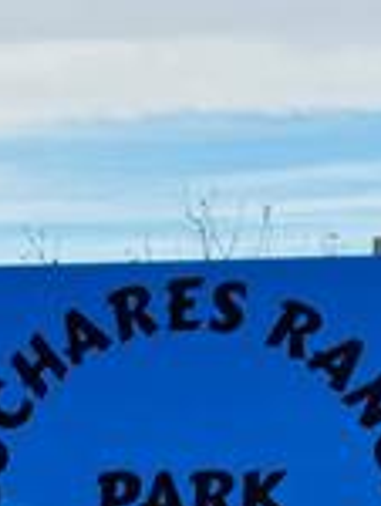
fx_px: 3585
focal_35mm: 245
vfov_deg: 8.1
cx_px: -415
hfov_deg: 5.9
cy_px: 422
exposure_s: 1/4049
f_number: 1.78
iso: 64
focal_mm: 6.76
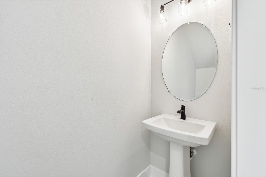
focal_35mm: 15
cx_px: 133
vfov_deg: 77.3
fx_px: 111
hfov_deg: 100.4
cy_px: 88
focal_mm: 10
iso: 100
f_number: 7.1
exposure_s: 1/5
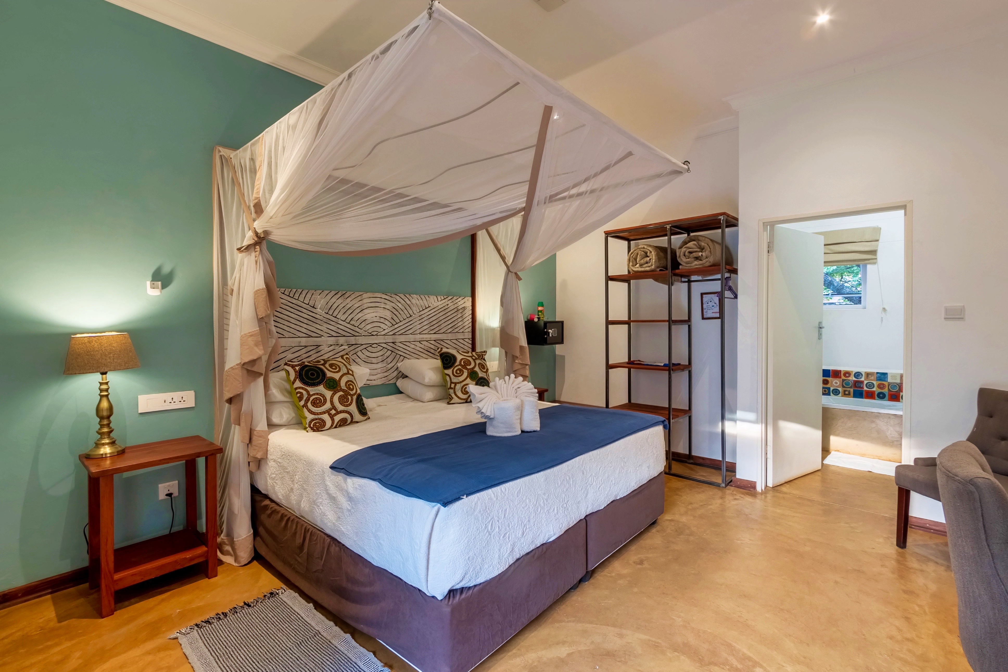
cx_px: 504
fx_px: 420
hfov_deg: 100.4
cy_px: 336
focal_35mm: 15
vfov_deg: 77.3
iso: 100
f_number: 9
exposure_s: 1/30
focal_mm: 10
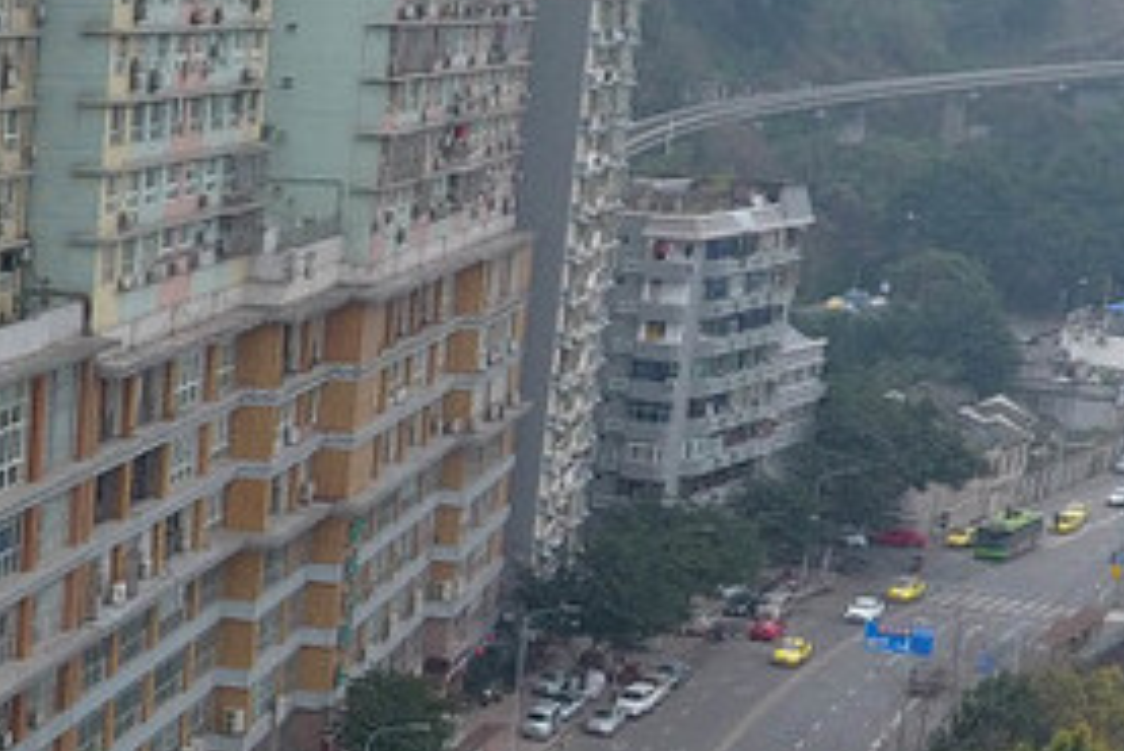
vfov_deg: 15.0
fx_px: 2811
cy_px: 690
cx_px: -661
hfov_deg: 19.2
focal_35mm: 90
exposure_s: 1/347
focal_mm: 3.61
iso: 100
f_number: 2.8
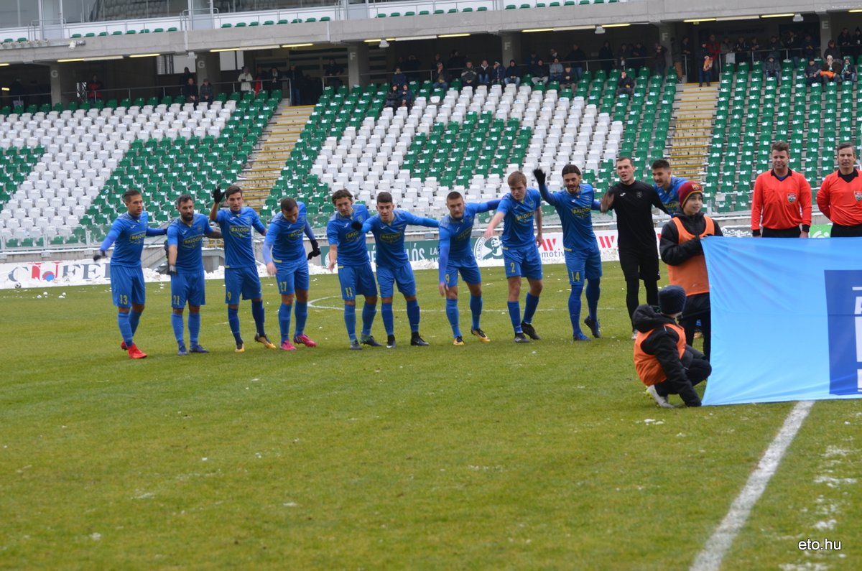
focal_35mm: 105
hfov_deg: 19.5
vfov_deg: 13.0
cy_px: 286
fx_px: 2509
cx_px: 431
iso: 100
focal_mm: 70
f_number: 5
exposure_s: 1/100
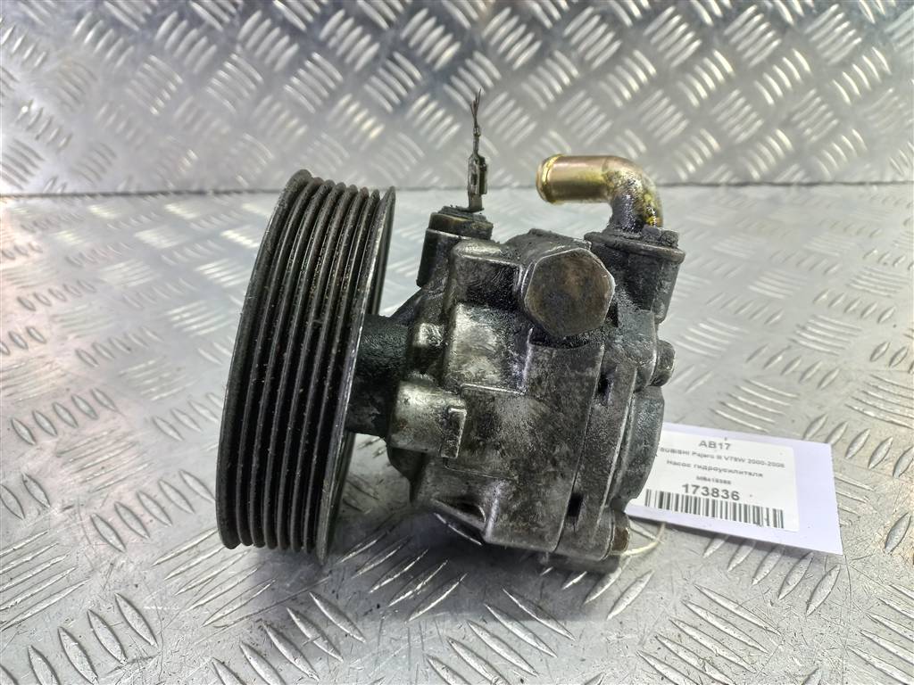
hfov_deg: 69.4
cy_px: 342
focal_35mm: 25
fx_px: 660
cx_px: 457
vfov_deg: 54.9
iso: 160
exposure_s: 1/50
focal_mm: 4.6
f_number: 1.8
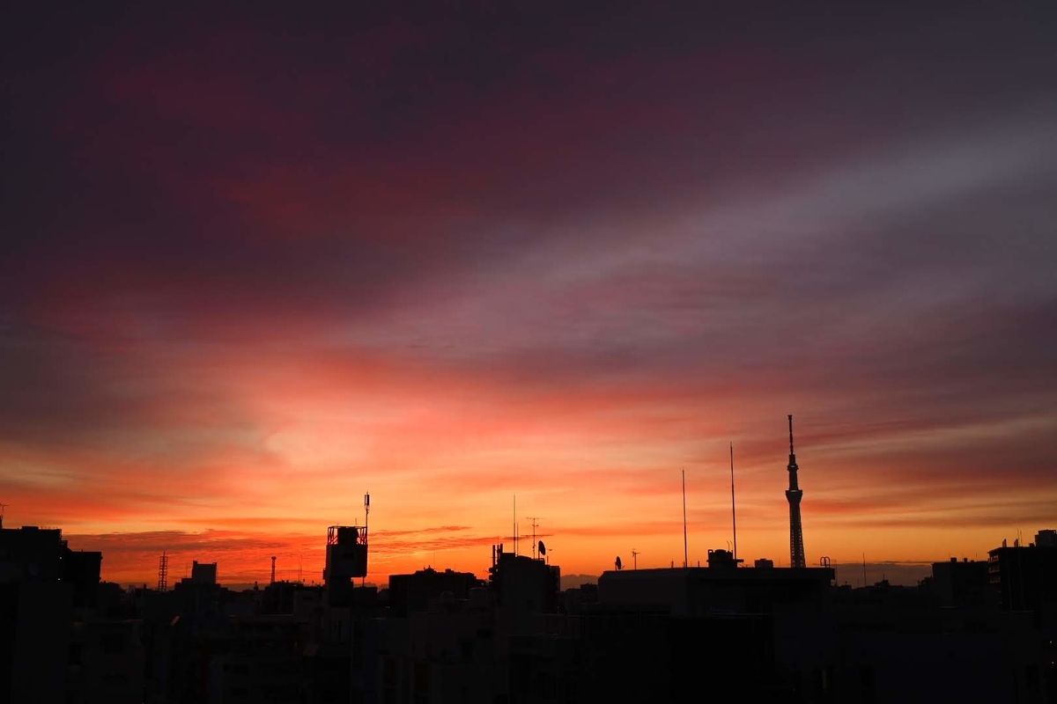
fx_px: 1116
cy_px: 352
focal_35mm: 38
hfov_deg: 50.7
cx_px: 528
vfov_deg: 35.1
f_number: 13
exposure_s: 1/25
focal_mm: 38
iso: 200
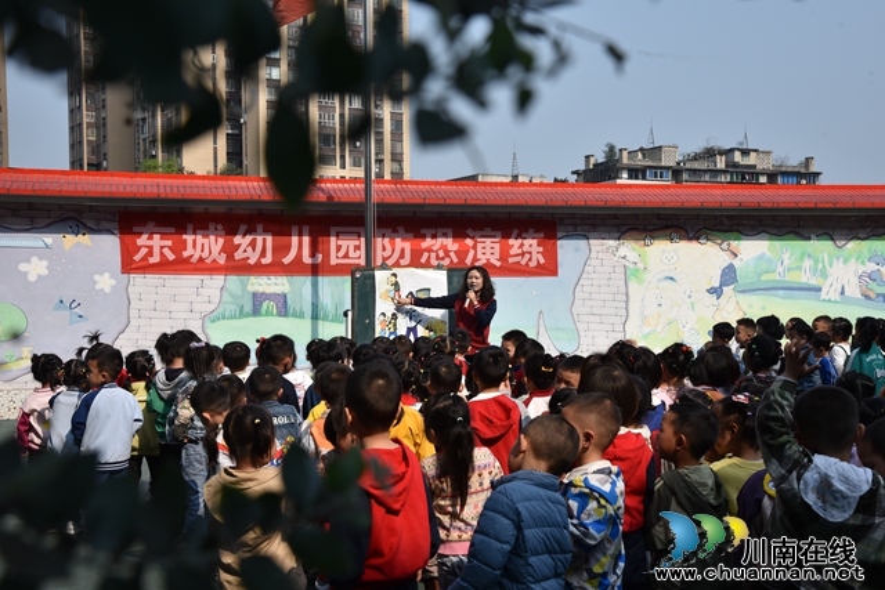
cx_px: 442
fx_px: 1229
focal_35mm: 50
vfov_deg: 27.0
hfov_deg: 39.6
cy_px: 295
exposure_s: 1/500
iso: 400
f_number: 11
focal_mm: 50
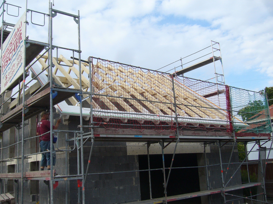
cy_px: 102
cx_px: 136
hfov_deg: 52.6
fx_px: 276
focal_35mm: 35
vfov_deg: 40.7
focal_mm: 5.8
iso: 80
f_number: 5.6
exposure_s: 1/160
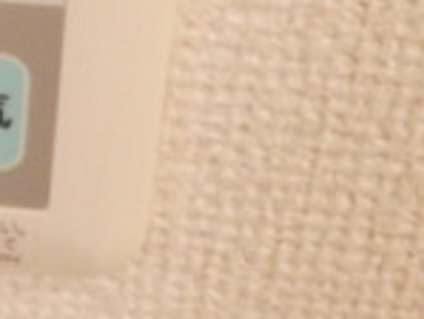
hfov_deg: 14.1
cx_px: -256
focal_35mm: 129
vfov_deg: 11.1
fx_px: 1581
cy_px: -137
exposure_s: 1/30
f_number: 3.5
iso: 500
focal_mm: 5.3
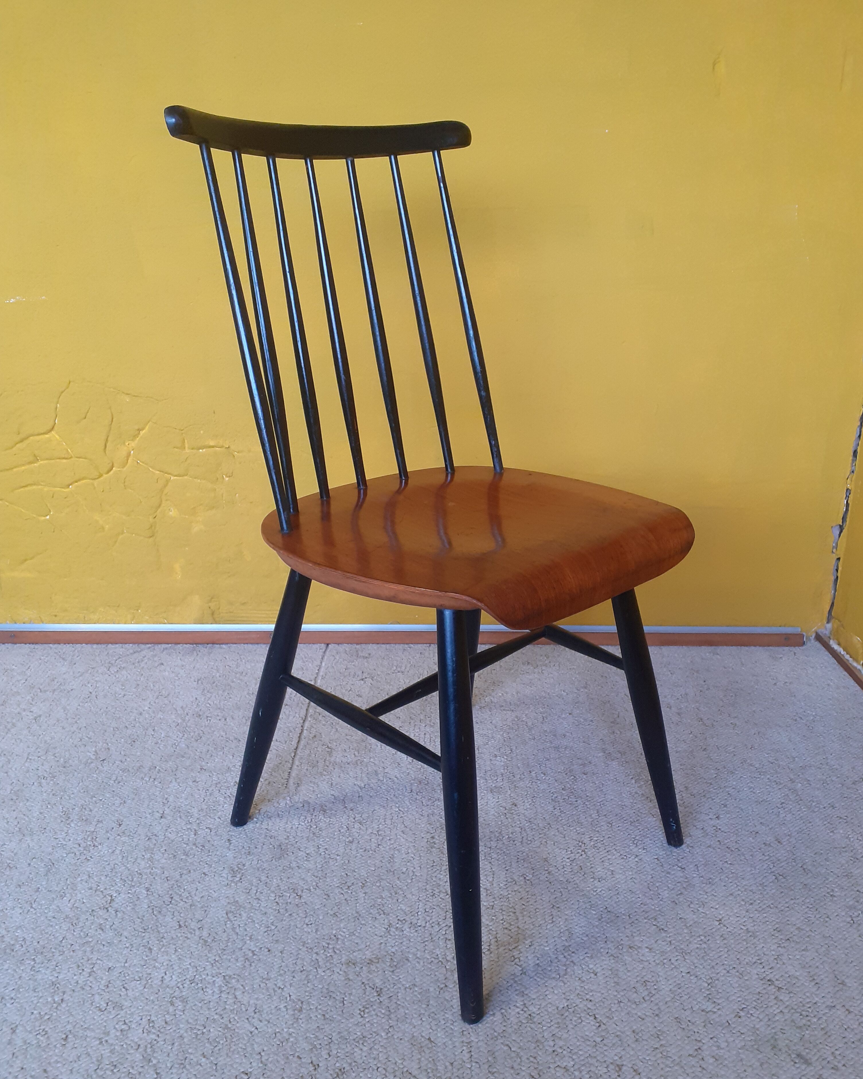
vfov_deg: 60.4
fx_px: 926
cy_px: 575
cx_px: 445
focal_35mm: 29
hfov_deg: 50.0
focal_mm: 3.6
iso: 125
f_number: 1.9
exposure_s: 1/50
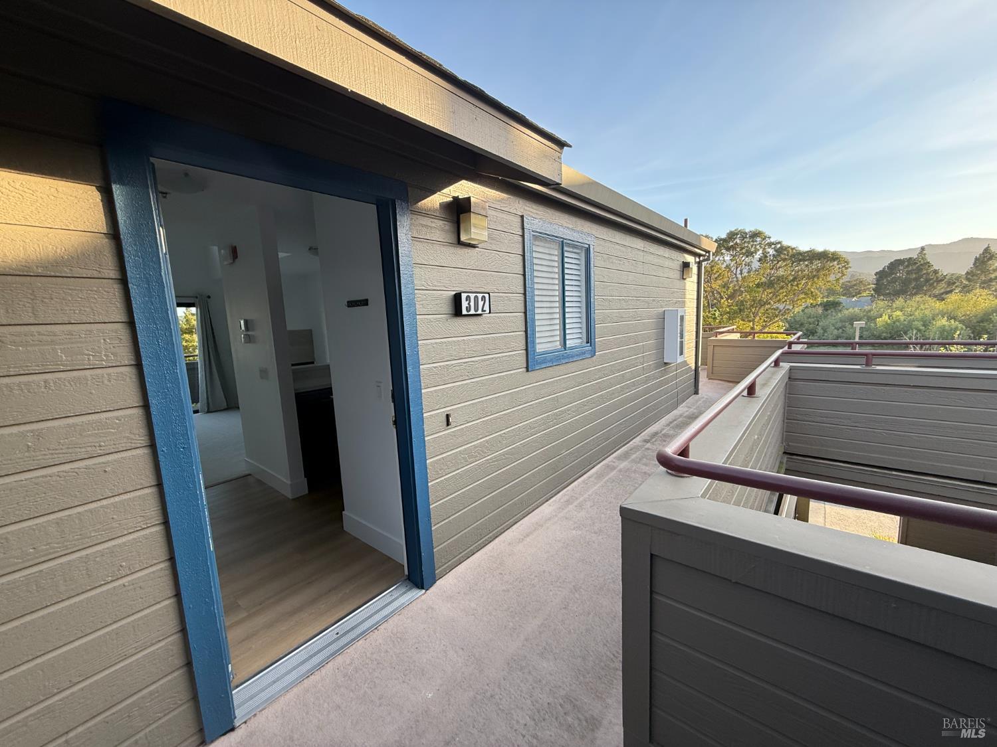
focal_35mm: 14
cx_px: 498
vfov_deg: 85.7
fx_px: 403
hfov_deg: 102.1
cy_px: 374
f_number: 2.2
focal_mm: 2.22
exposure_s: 1/223
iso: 50
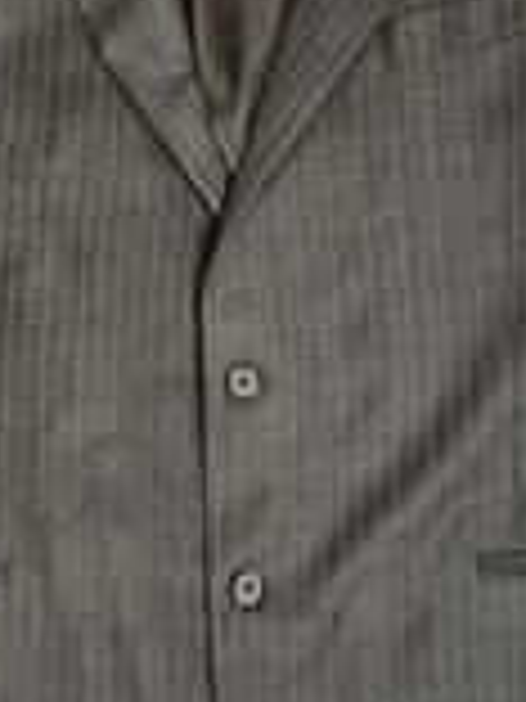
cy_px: 387
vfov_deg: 34.3
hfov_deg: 26.1
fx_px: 1135
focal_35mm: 56
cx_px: 220
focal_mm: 5.4
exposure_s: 1/30.2
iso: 640
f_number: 1.8
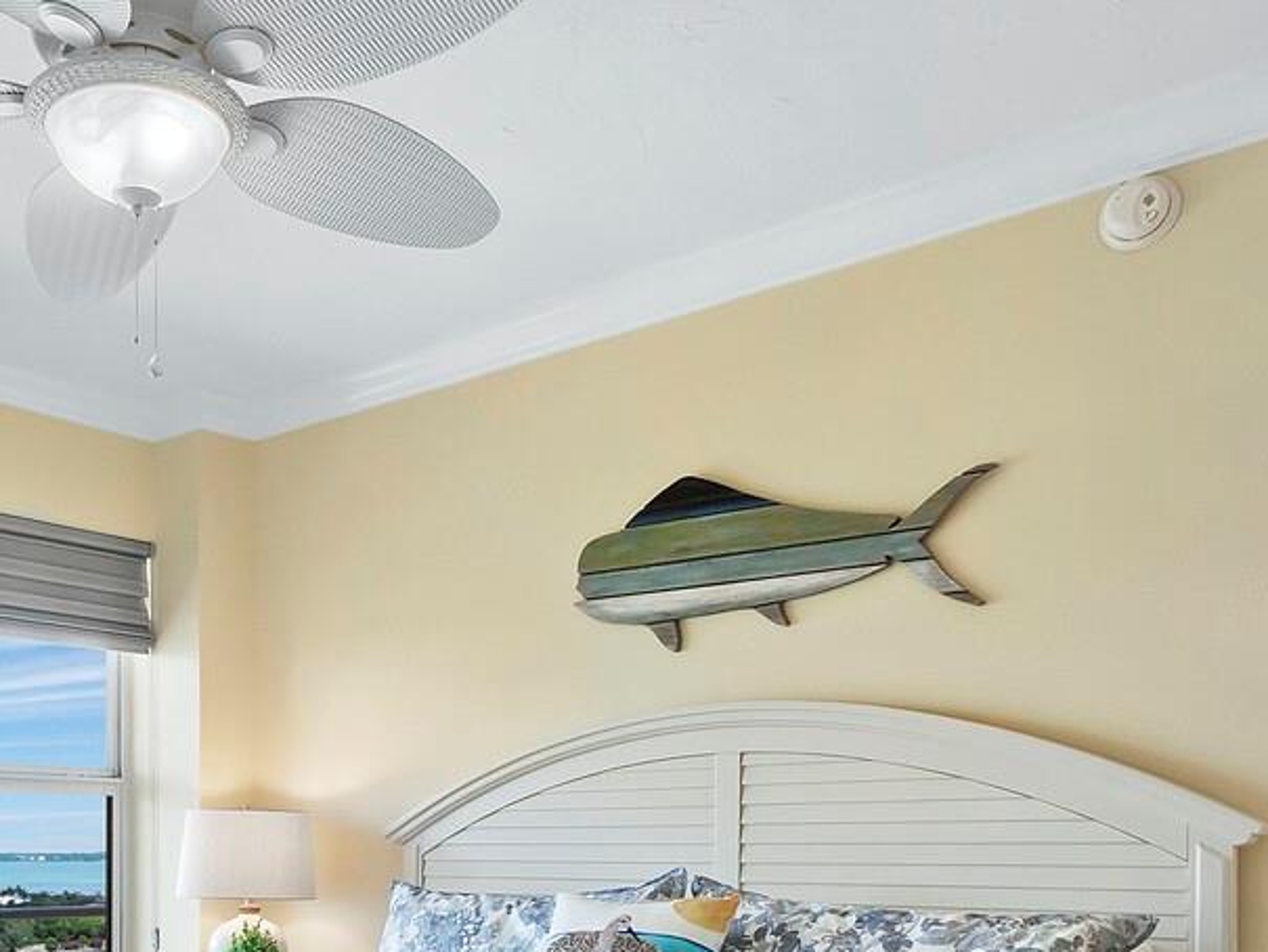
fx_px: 1356
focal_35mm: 37
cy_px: 850
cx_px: 334
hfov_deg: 48.4
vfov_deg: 36.4
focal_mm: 7
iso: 400
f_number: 11
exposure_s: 1/8
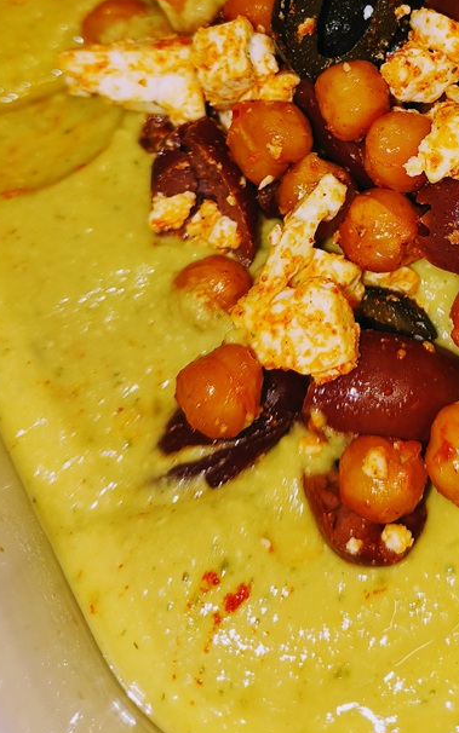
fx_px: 840
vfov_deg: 44.9
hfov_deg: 29.7
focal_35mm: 42
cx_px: 379
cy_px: 151
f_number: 1.8
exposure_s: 1/100
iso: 100
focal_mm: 5.59
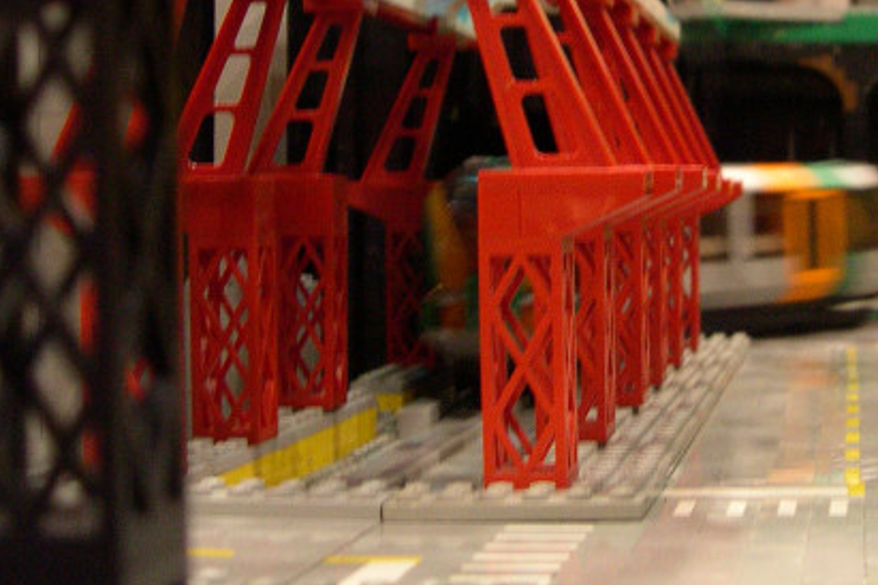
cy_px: 243
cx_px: 692
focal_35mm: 77
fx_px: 1878
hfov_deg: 25.9
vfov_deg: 17.7
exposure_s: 1/13
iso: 400
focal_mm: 8
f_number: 2.8
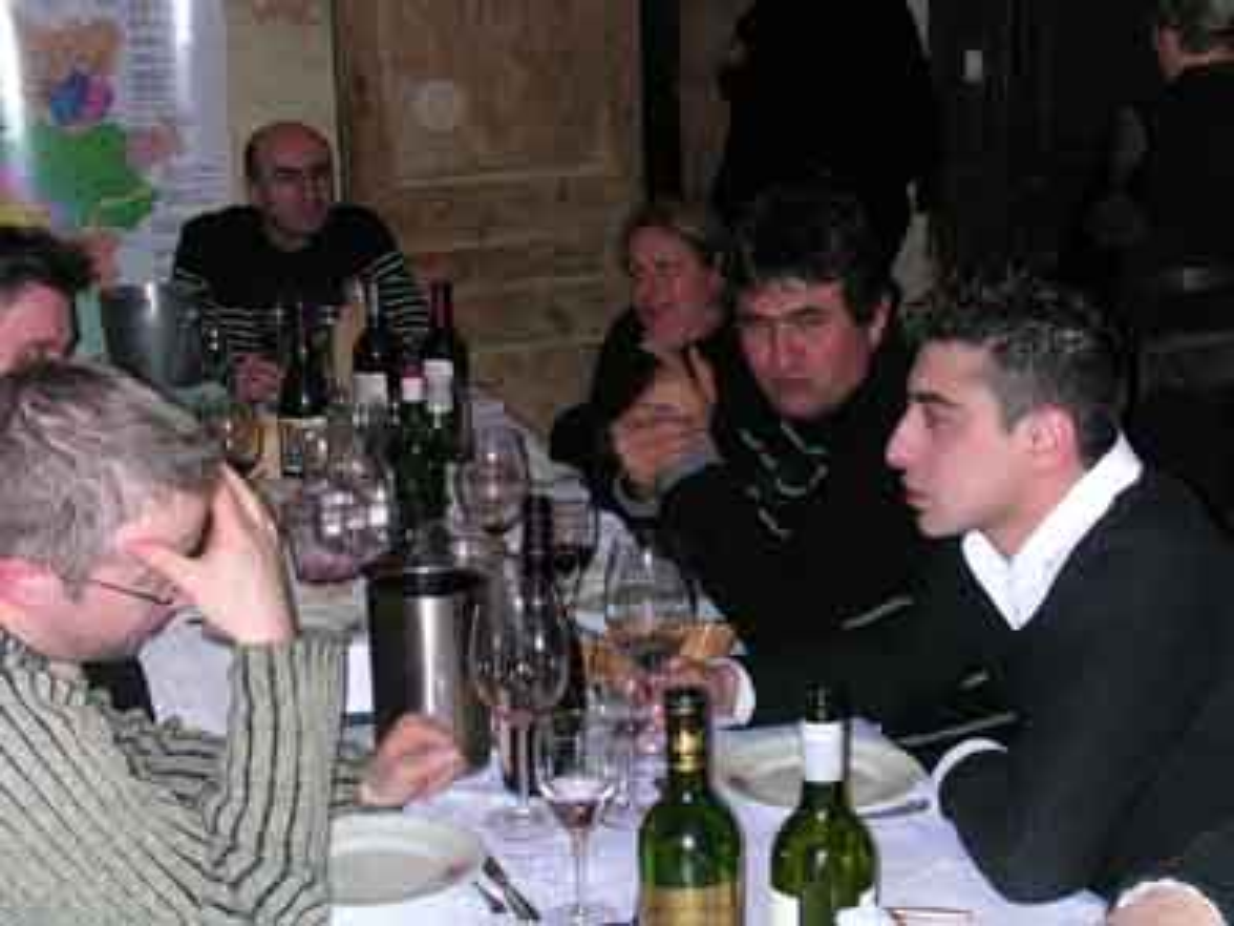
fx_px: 2068
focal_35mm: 58
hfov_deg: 33.2
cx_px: 617
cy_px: 463
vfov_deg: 25.2
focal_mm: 8.9
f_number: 3.4
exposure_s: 1/60
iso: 400
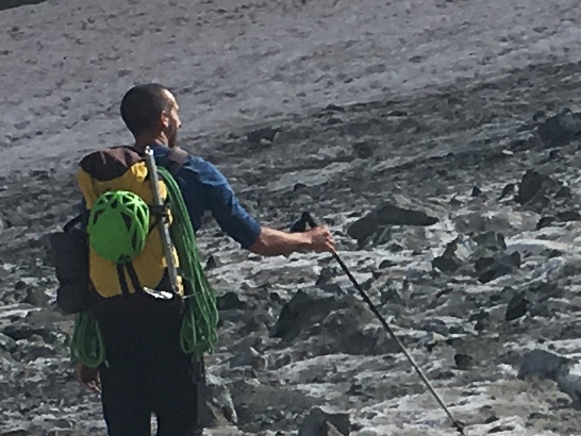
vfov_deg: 6.9
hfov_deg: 9.1
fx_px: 3593
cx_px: 680
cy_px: 354
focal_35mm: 214
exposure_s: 1/1637
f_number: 2.2
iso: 25
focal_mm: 4.15
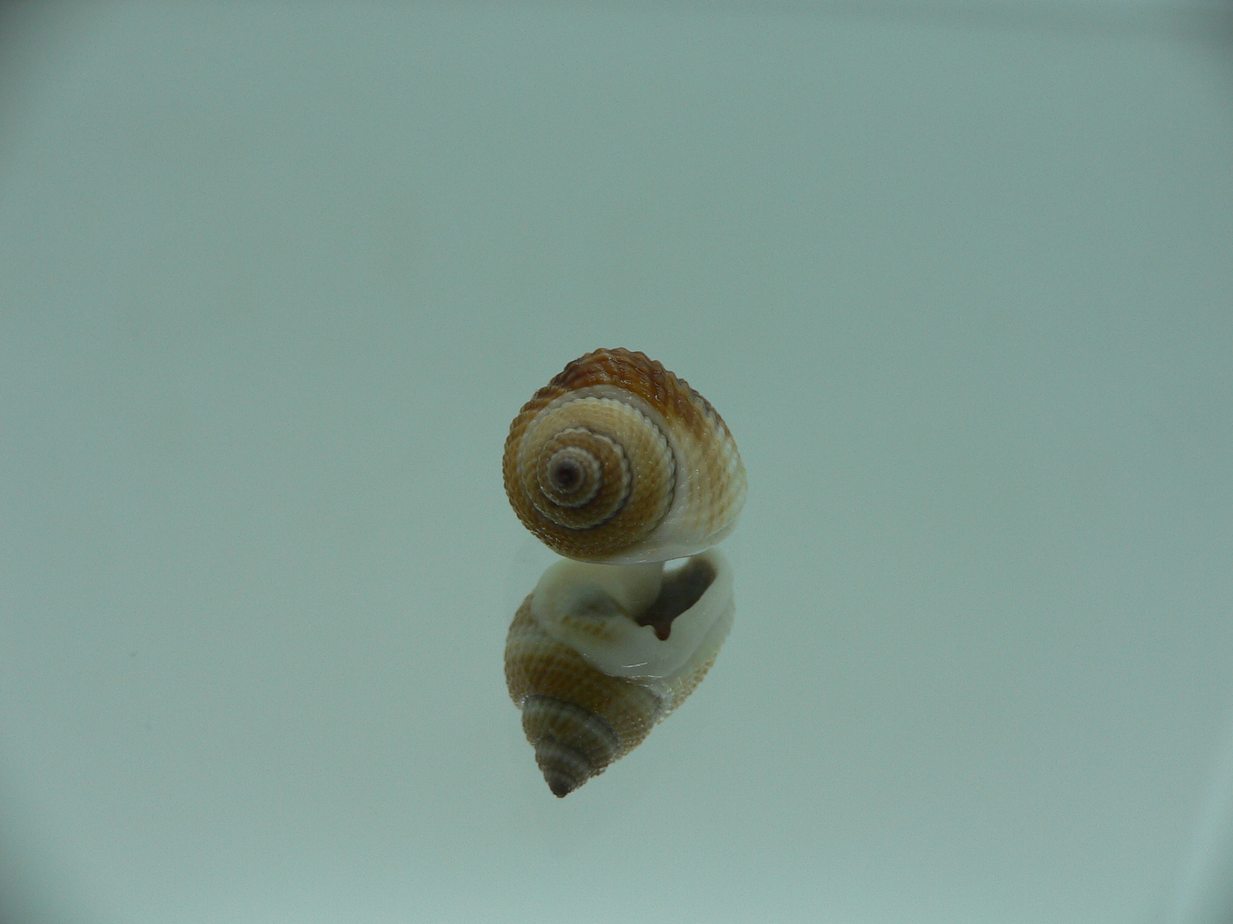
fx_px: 1247
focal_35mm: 35
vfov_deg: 40.7
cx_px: 616
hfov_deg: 52.6
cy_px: 462
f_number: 2.8
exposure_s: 1/80
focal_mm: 4.6
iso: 80
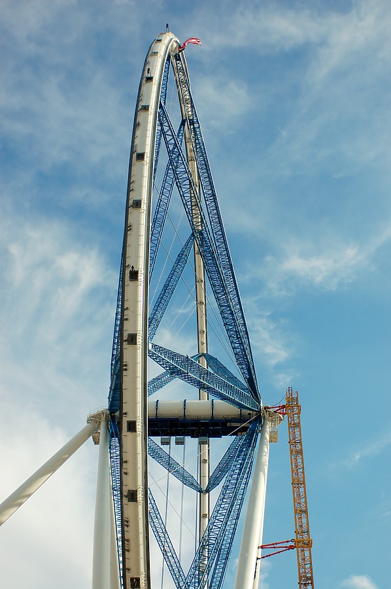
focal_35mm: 42
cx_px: 196
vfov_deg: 46.4
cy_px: 294
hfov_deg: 31.8
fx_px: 686
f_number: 2.8
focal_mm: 28
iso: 200
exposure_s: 1/4000
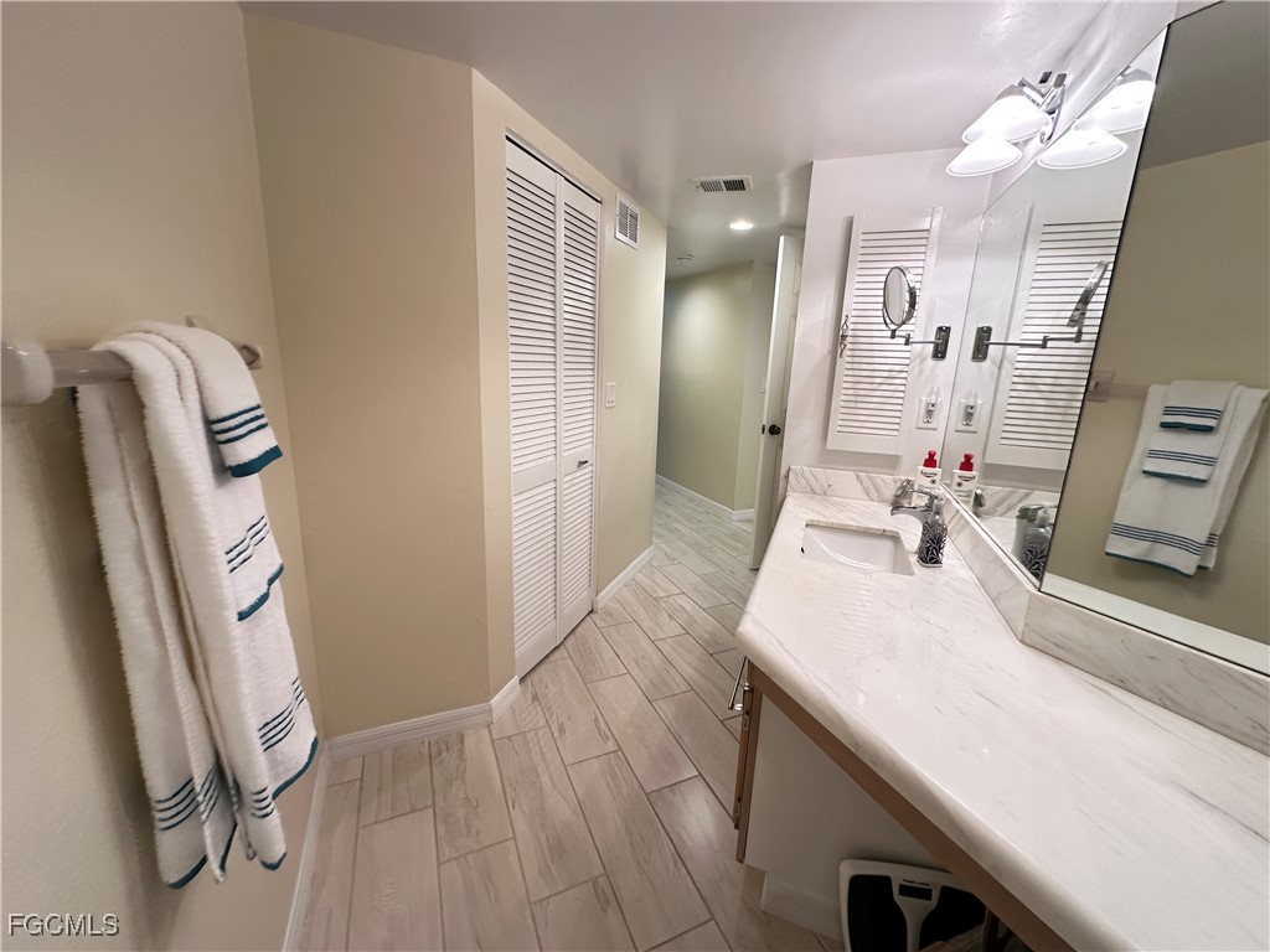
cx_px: 635
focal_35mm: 14
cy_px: 476
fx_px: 514
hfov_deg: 102.1
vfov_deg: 85.7
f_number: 2.2
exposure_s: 1/60
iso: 250
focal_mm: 2.22
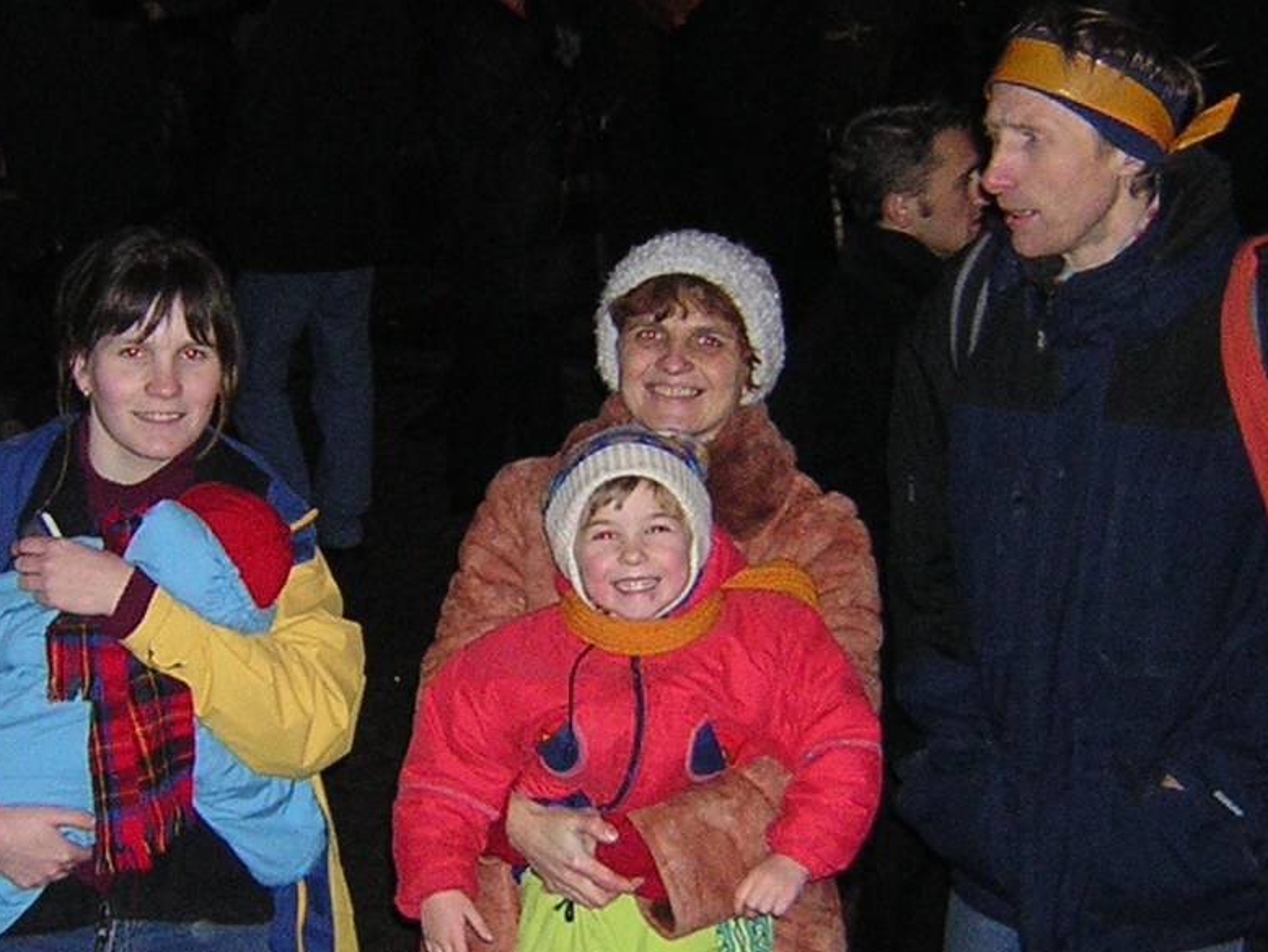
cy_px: 559
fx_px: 2711
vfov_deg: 19.9
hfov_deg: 26.3
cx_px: 603
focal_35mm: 74
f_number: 2.6
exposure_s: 1/60.1
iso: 400
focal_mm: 4.7
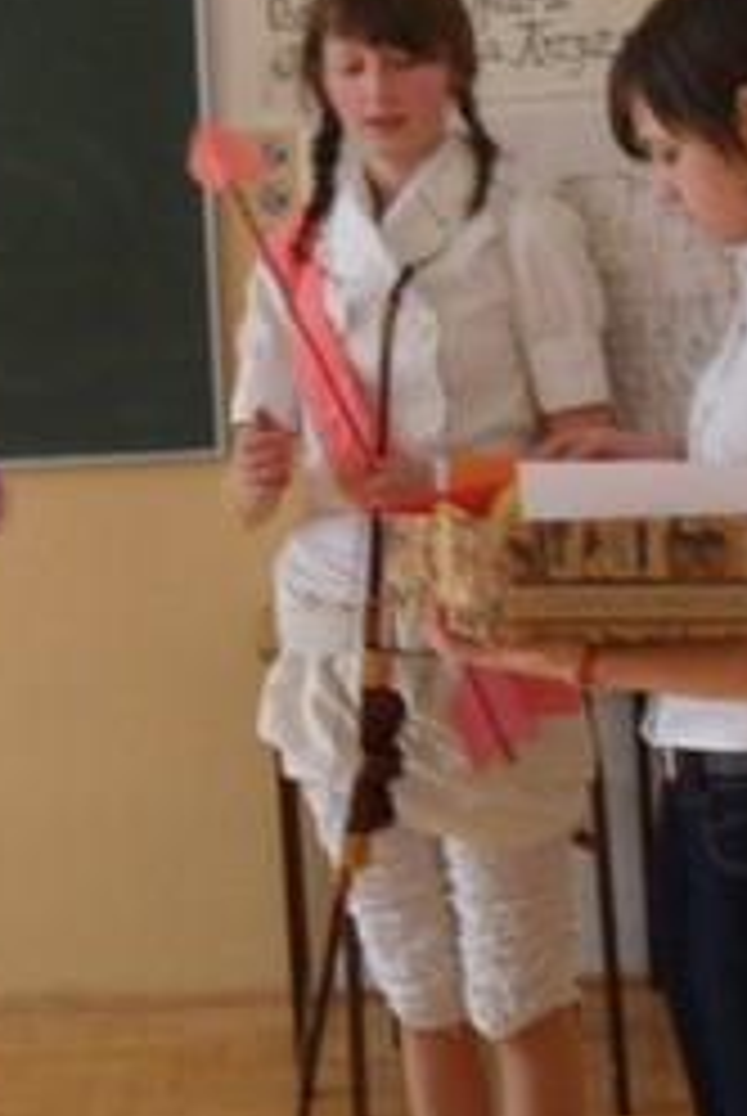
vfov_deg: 29.5
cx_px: 200
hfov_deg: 20.2
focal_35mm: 67
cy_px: 261
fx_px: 2079
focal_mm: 5.7
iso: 120
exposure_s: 1/45
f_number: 3.7
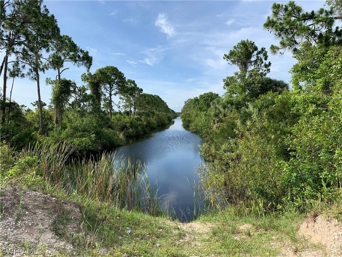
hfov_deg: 67.3
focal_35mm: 26
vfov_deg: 53.1
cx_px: 171
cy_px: 128
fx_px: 257
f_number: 1.8
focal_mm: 4.25
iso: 25
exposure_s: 1/2075
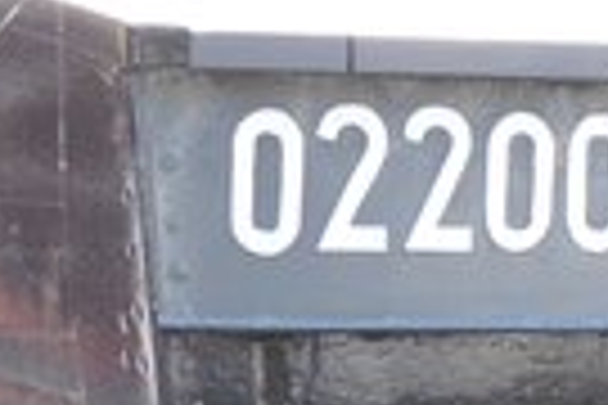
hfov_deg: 8.7
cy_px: 646
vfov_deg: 5.8
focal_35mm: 232
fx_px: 3918
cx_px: 813
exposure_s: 1/60
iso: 160
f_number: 3.2
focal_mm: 10.8
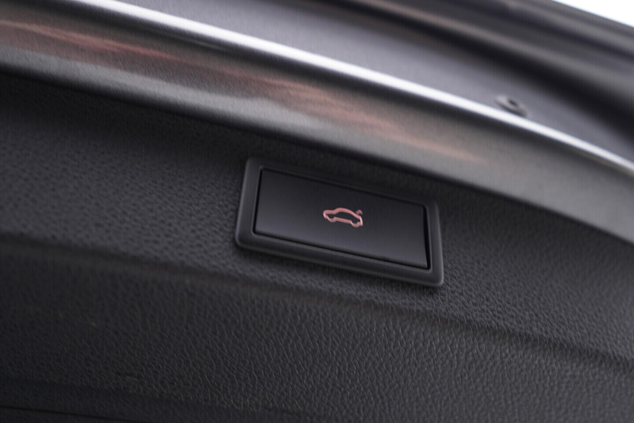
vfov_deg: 36.9
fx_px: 634
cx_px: 317
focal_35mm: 36
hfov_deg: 53.1
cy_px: 212
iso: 160
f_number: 2.8
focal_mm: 24
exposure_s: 1/40
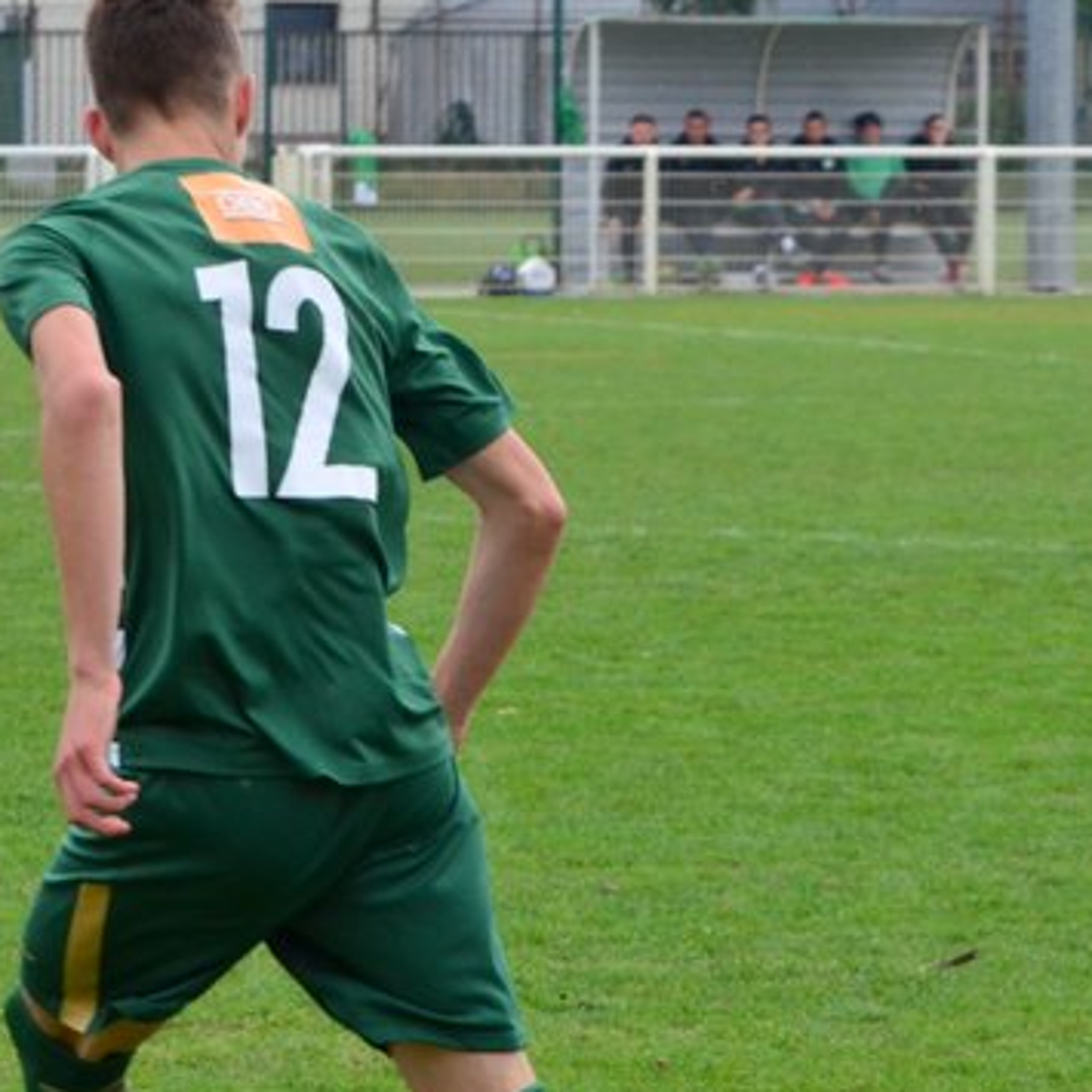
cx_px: 1224
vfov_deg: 6.2
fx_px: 10029
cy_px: 741
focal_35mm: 281
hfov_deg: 6.2
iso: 1000
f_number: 7.1
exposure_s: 1/1000
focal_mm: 98
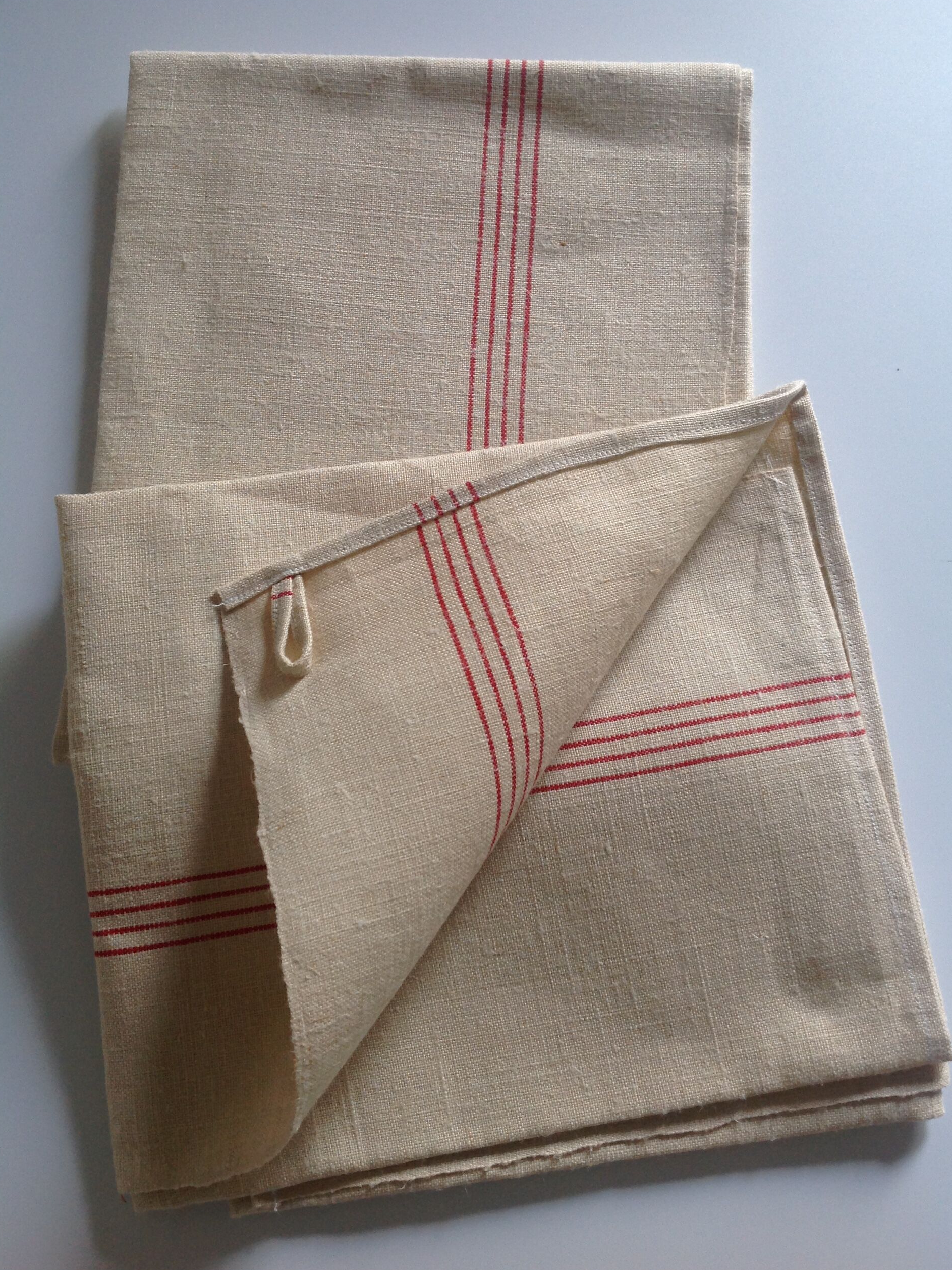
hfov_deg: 39.7
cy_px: 639
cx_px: 483
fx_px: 1320
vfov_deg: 51.4
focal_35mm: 36
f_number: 2.4
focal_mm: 4.28
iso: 64
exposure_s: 1/24
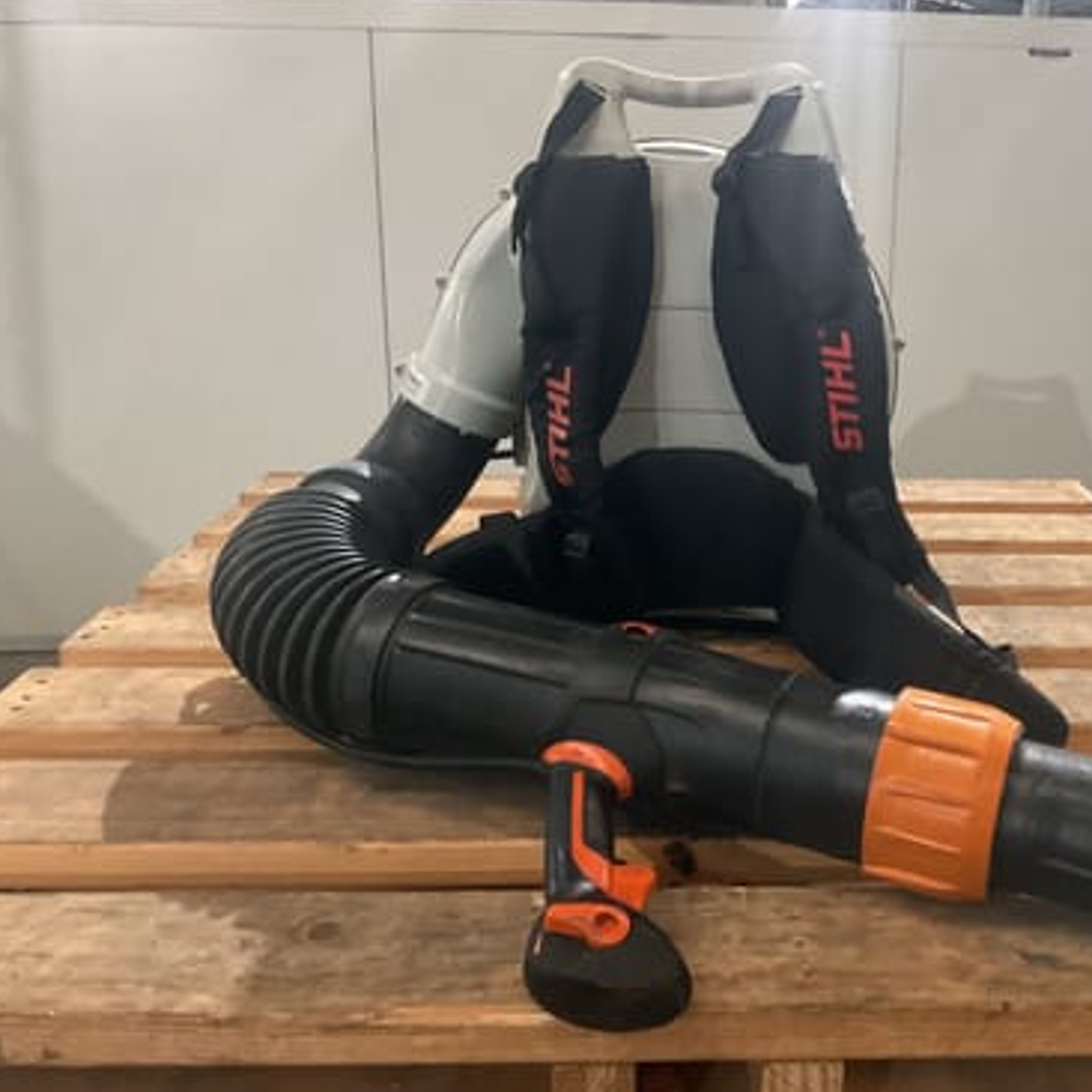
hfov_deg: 46.5
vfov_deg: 47.2
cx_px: 728
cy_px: 545
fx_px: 1249
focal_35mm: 35
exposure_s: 1/30
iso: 400
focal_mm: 3
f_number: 1.8
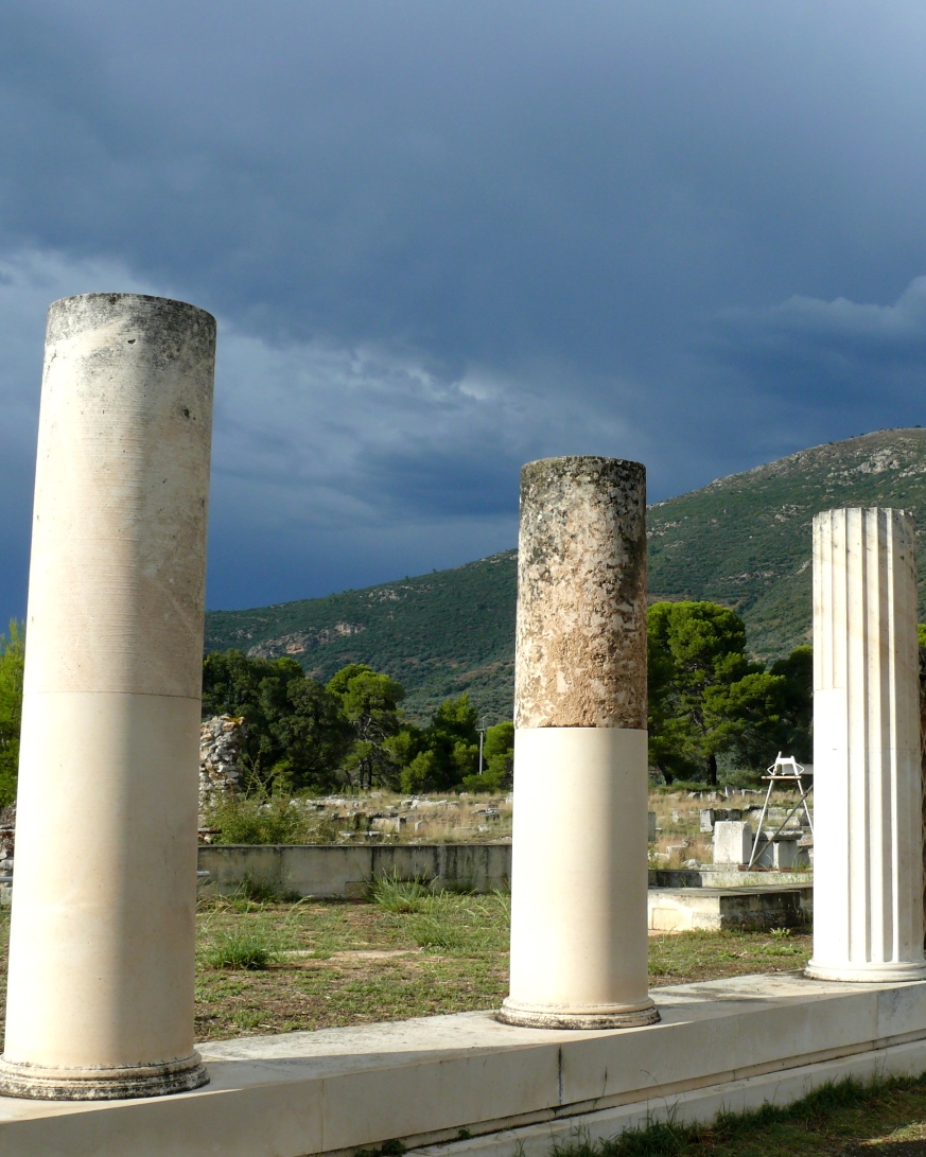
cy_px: 583
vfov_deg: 40.3
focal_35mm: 46
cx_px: 663
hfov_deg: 32.3
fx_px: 1576
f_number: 5.6
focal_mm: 7.5
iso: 100
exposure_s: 1/200
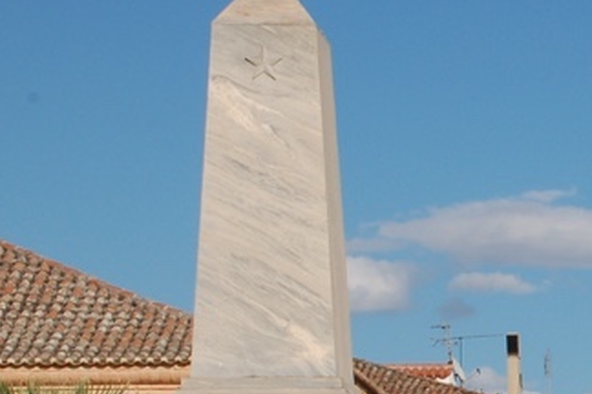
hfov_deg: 11.1
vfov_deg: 7.6
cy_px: 442
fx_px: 2960
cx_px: 833
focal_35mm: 180
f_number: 16
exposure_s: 1/200
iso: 200
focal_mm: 38
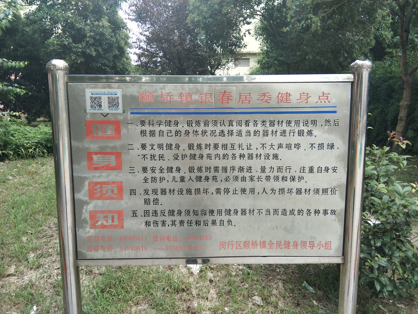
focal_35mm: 31
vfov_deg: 45.4
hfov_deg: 58.4
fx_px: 374
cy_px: 157
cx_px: 209
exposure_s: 1/192
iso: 50
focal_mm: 3.69
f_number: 2.2
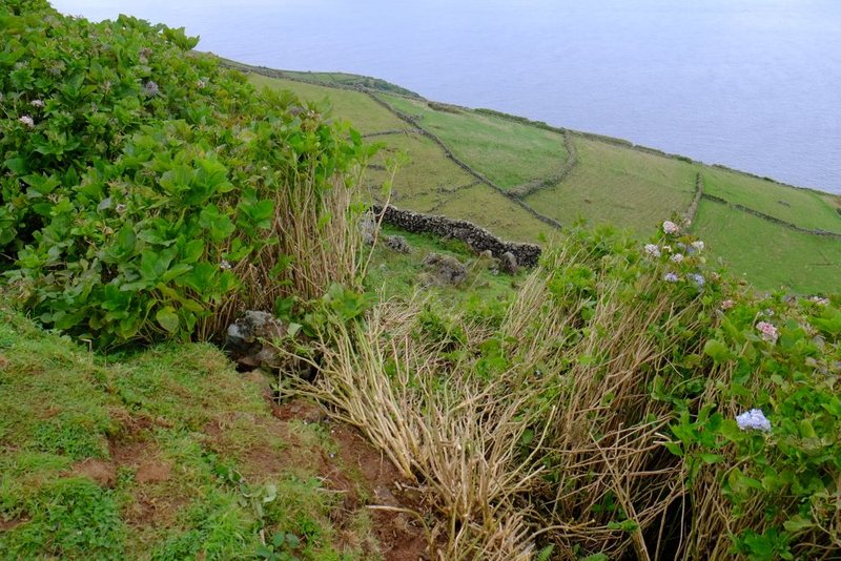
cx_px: 420
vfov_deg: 42.4
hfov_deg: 60.3
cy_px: 280
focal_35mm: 31
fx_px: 724
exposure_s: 1/125
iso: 200
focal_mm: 20.5
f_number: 5.6
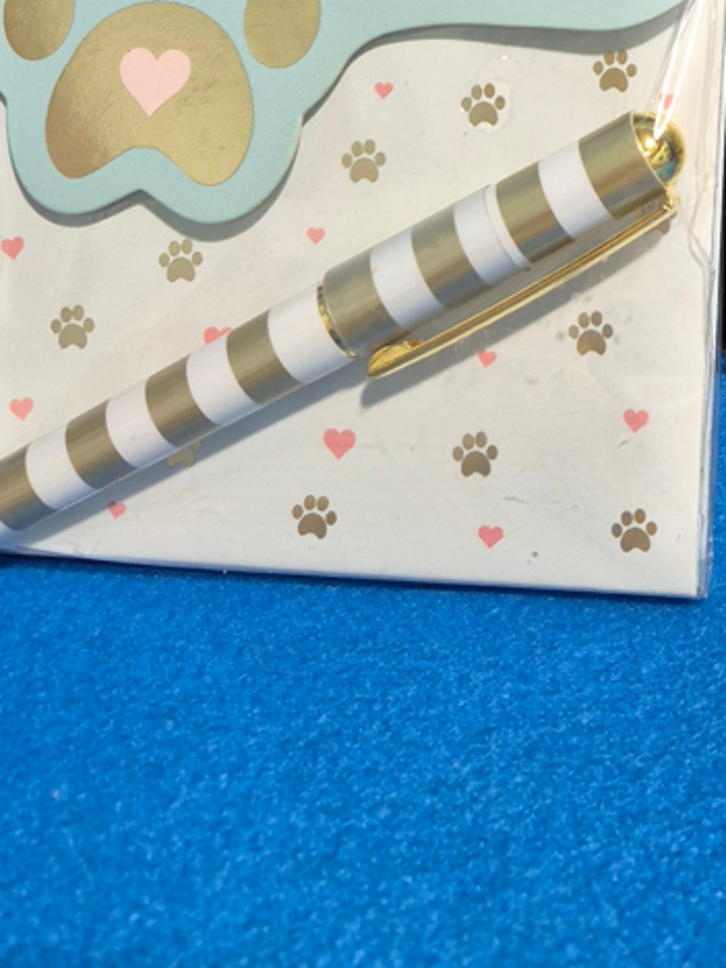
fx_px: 1650
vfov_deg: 28.1
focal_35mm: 59
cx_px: 807
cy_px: -230
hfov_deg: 23.3
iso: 200
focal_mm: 5.4
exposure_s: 1/120
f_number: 1.8
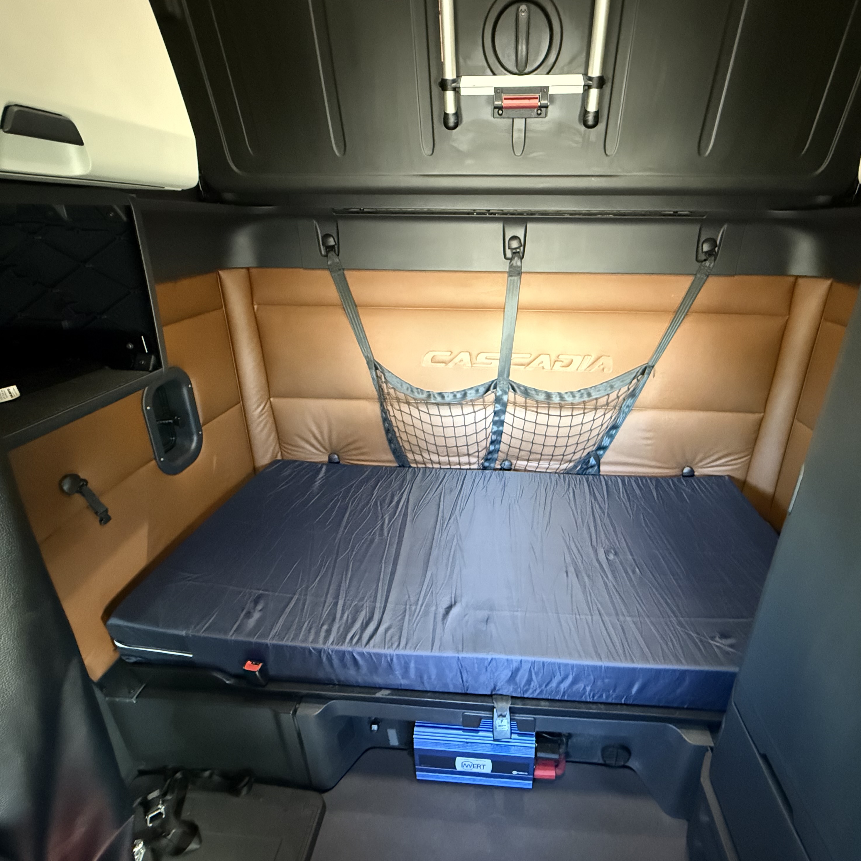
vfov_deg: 84.0
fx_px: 478
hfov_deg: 83.5
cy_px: 427
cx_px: 487
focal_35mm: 17
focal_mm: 2.22
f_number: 2.2
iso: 1250
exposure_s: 1/56
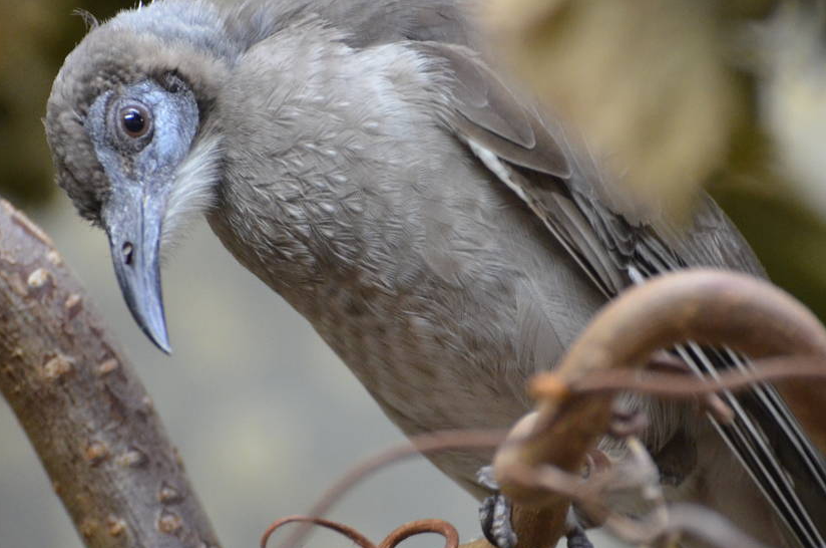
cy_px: 218
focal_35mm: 495
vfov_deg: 2.8
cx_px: 362
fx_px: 11335
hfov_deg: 4.2
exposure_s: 1/15
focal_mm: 170
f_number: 5
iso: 1600
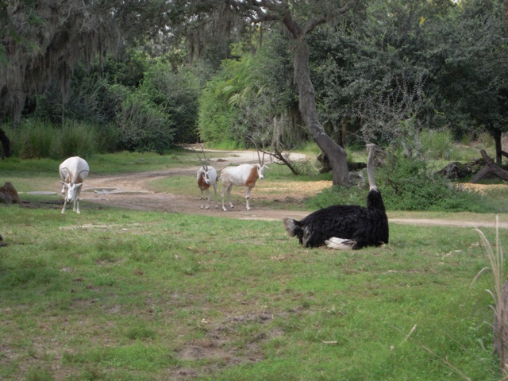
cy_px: 190
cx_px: 254
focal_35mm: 112
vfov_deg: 13.2
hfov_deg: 17.6
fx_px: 1644
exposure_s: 1/250
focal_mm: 20
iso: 250
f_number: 5.8
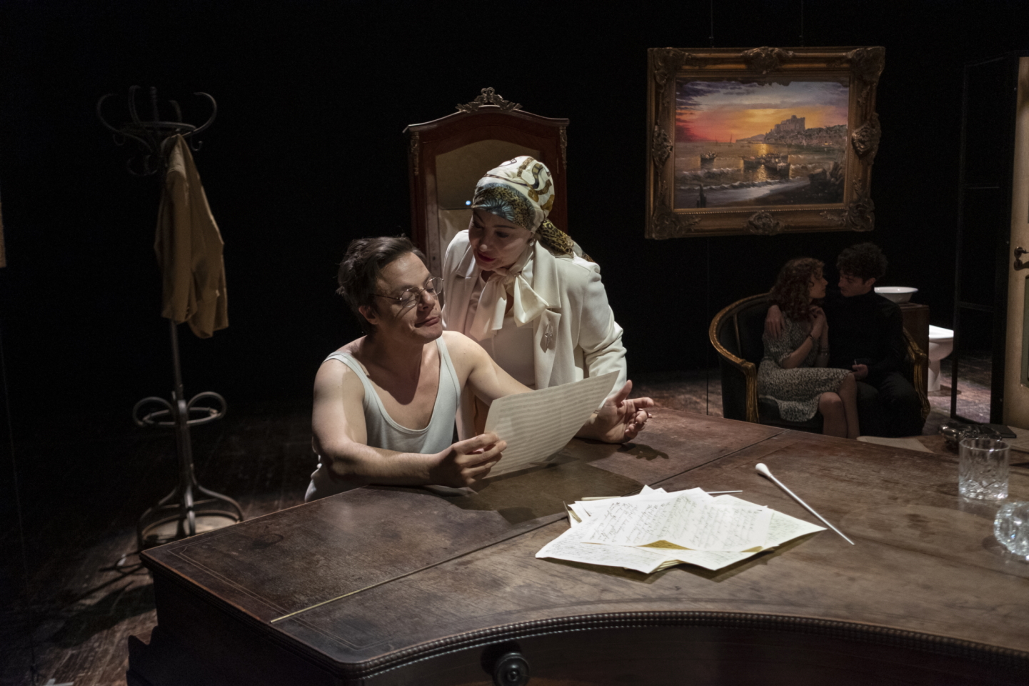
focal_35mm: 35
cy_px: 343
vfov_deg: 37.8
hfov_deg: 54.4
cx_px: 514
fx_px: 1000
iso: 3200
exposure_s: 1/250
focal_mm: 23
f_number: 2
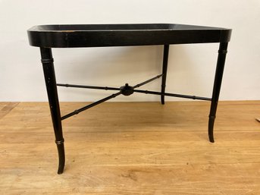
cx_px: 130
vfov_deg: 48.2
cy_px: 98
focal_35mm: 29
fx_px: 218
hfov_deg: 61.7
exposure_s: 1/60
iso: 100
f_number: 1.8
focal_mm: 3
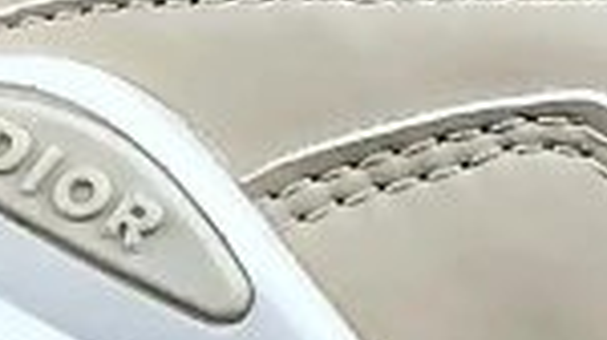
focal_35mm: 598
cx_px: 1186
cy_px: 304
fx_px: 9615
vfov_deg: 2.0
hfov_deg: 3.6
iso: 32
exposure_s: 1/100
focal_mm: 6.6
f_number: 2.8
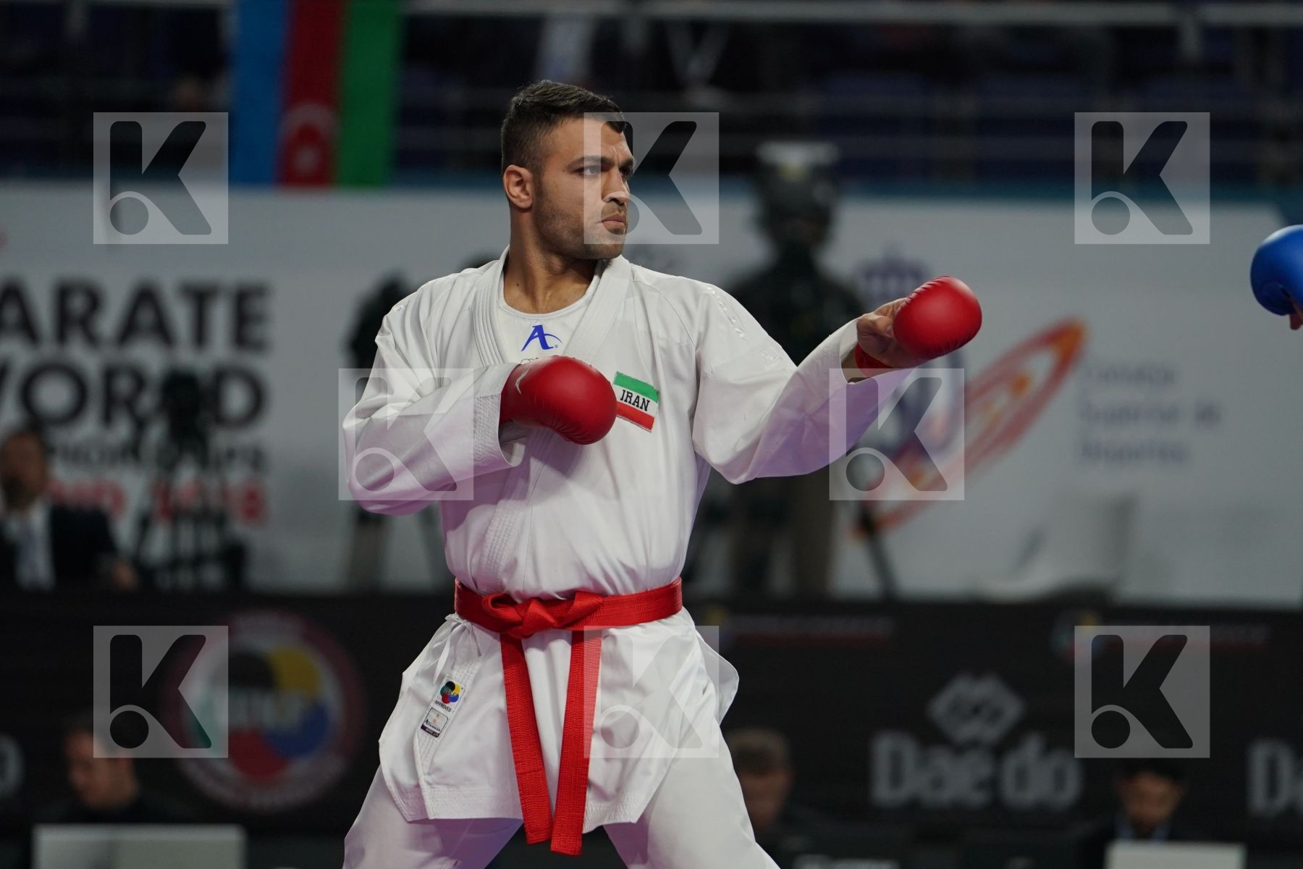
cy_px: 434
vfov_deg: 4.6
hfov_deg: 6.9
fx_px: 10857
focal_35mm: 300
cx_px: 652
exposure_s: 1/1000
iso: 1000
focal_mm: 200
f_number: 2.8
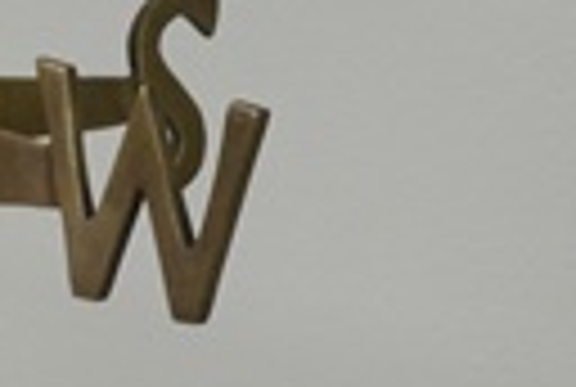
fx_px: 7489
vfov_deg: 3.0
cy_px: -133
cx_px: -234
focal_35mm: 467
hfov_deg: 4.4
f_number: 5
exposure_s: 1/60
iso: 400
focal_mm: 40
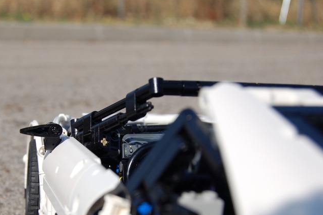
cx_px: 122
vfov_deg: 19.9
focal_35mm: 68
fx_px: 610
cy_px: 146
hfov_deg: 29.5
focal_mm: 32
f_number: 5.6
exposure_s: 1/1250
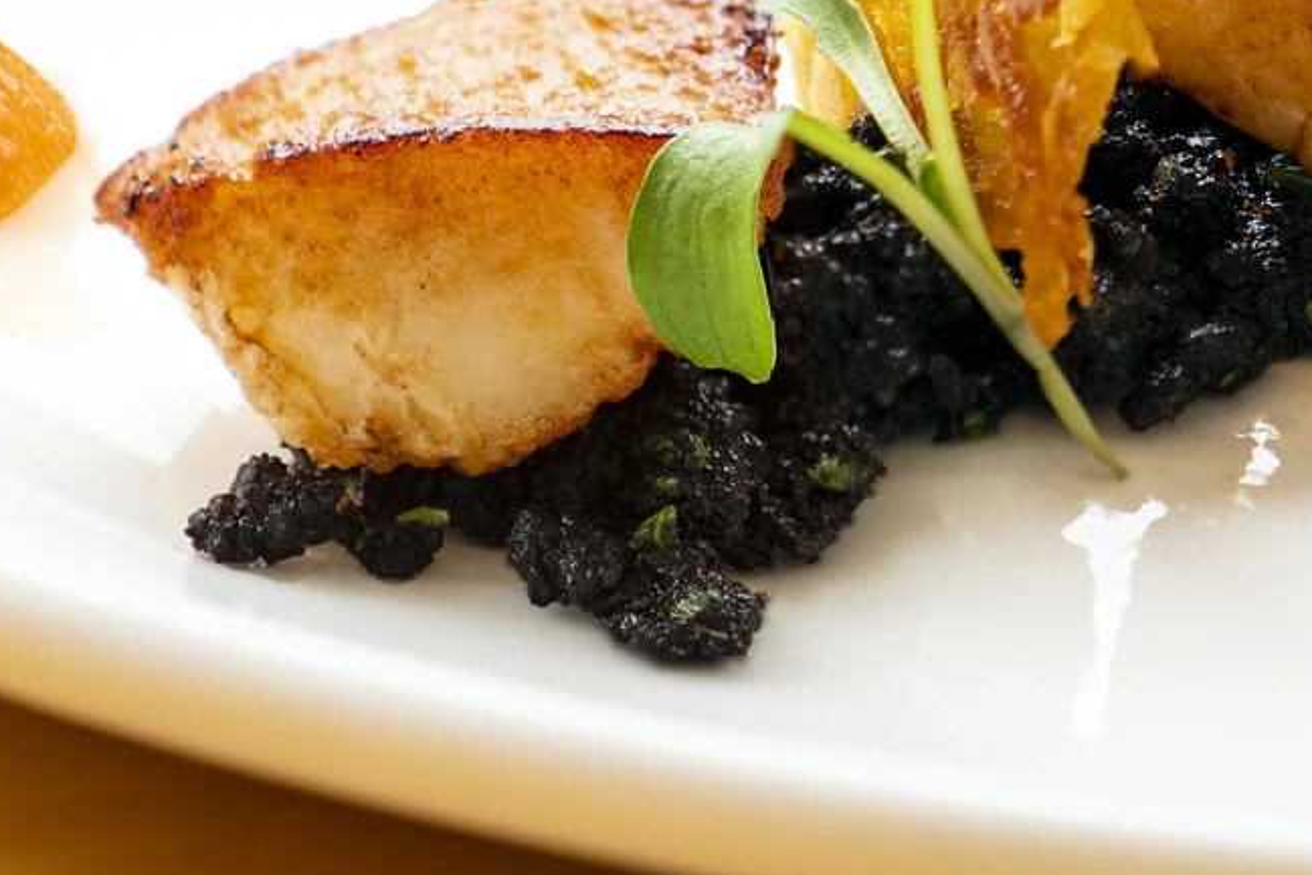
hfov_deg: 2.4
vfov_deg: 1.6
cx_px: 1466
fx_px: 30891
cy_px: -245
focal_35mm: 847
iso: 100
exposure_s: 1/25
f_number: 6.3
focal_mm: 191
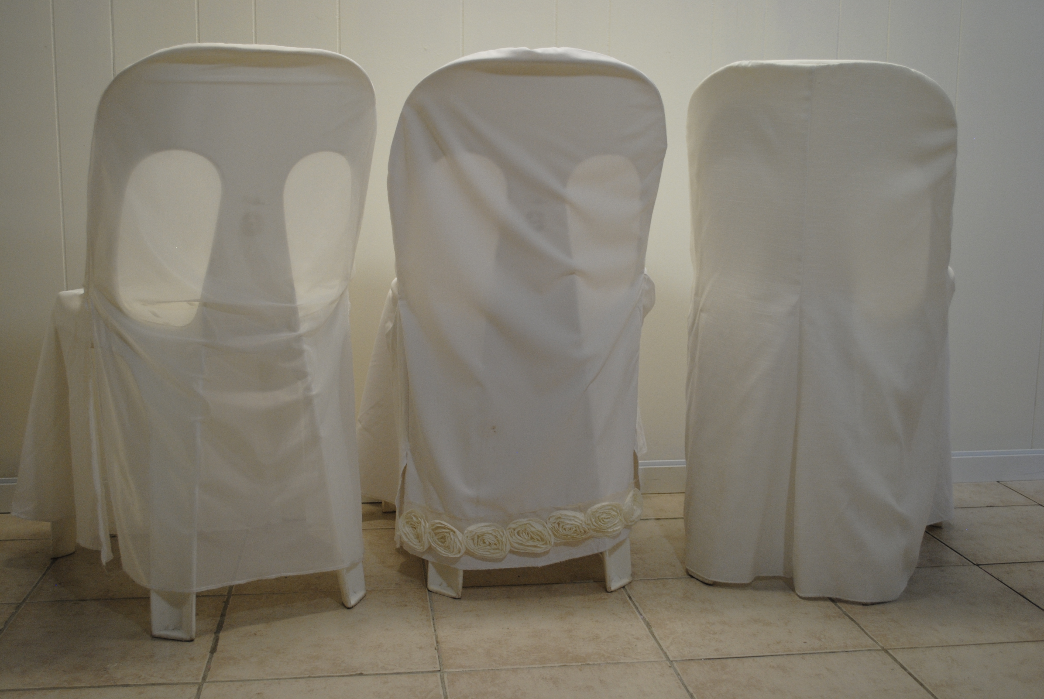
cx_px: 522
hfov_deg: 49.5
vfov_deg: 34.3
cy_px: 350
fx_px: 1132
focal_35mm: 39
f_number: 4.2
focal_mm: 26
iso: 400
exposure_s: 1/40
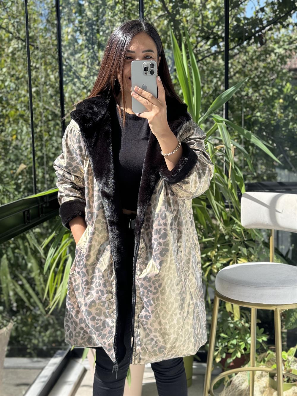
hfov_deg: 30.3
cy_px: 198
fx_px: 549
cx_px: 148
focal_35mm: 48
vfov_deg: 39.7
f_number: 1.78
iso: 64
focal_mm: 6.76
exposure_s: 1/383
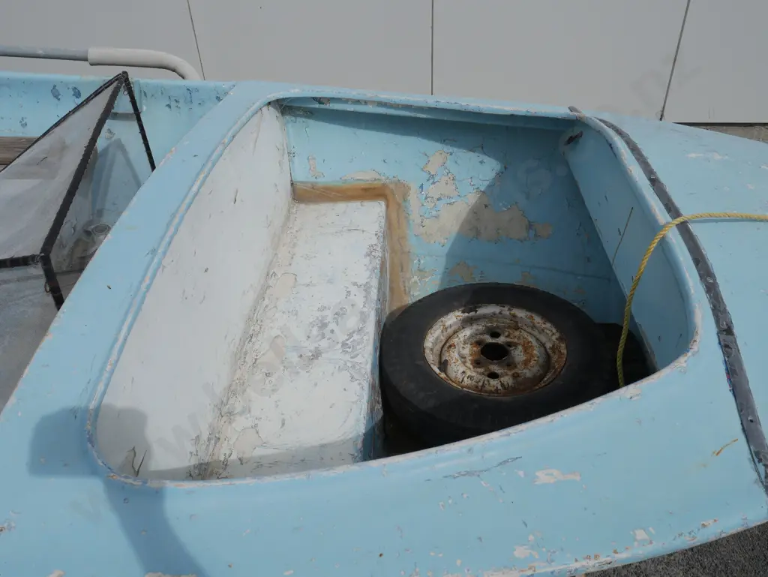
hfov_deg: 63.4
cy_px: 288
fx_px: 622
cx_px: 384
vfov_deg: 49.8
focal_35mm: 28
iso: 200
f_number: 11
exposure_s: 1/1000
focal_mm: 14
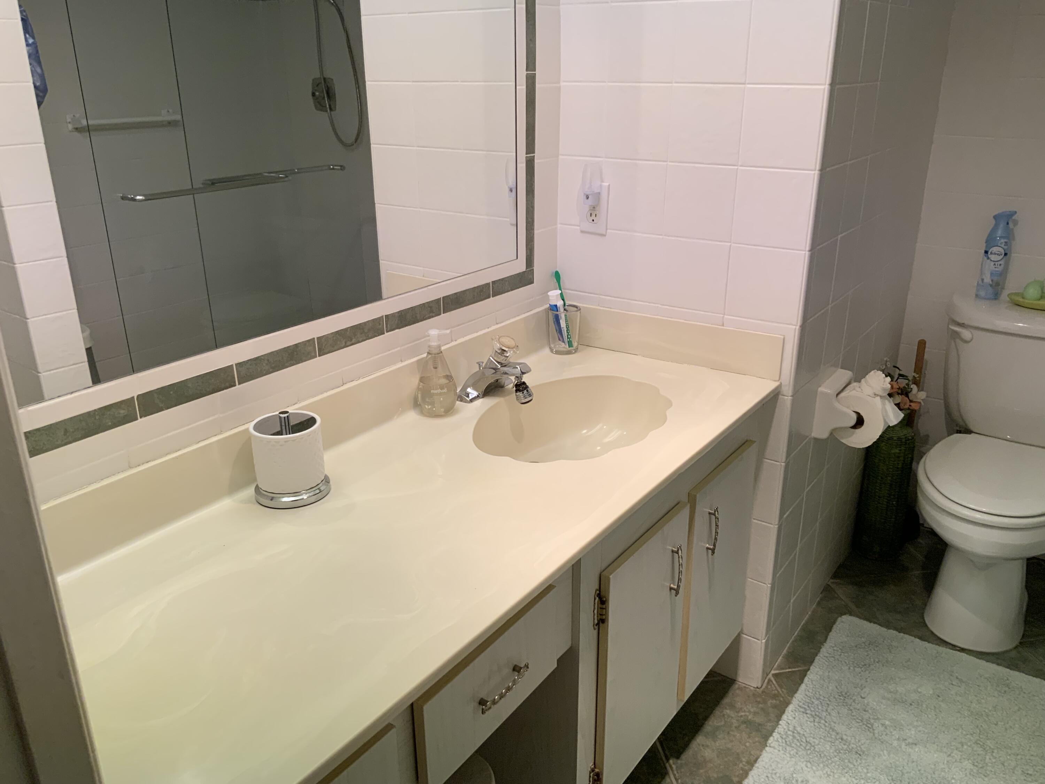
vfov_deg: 48.2
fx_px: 875
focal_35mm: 29
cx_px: 522
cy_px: 392
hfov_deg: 61.7
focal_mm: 3
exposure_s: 1/120
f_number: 1.8
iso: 50
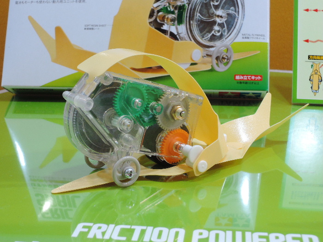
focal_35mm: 60
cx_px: 162
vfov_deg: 24.4
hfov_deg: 32.2
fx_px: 560
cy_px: 121
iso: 400
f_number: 6.5
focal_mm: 12.8
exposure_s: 1/25
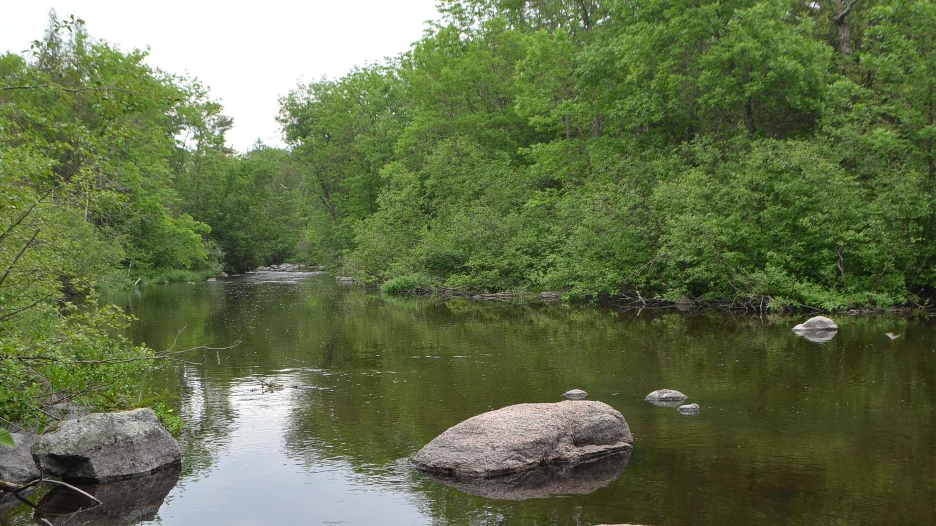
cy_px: 251
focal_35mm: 42
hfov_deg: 48.2
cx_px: 405
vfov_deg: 28.3
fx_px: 1042
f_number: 8
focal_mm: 20
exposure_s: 1/250
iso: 200
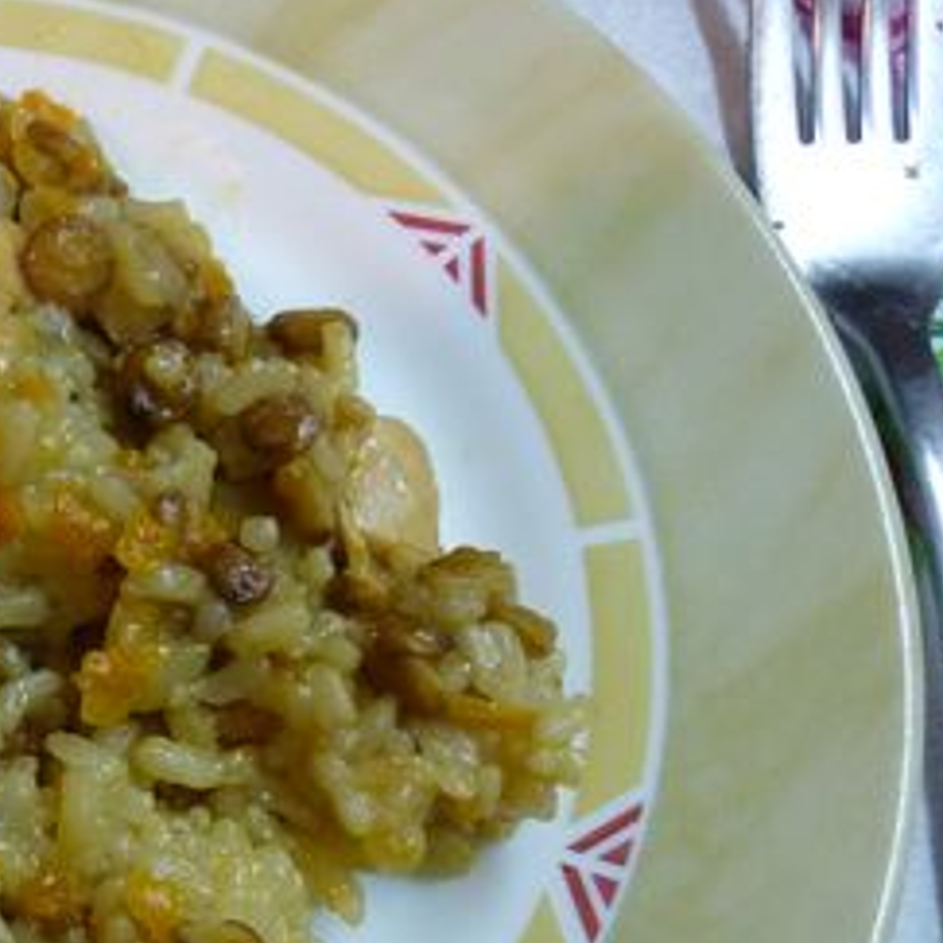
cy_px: 745
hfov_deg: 21.3
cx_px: -39
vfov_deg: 21.9
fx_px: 2404
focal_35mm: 78
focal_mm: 5.5
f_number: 2.8
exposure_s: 1/30
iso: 320
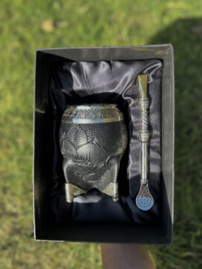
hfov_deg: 48.2
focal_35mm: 29
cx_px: 105
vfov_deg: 61.6
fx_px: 226
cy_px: 127
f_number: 1.5
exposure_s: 1/733
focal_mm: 5.7
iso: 50
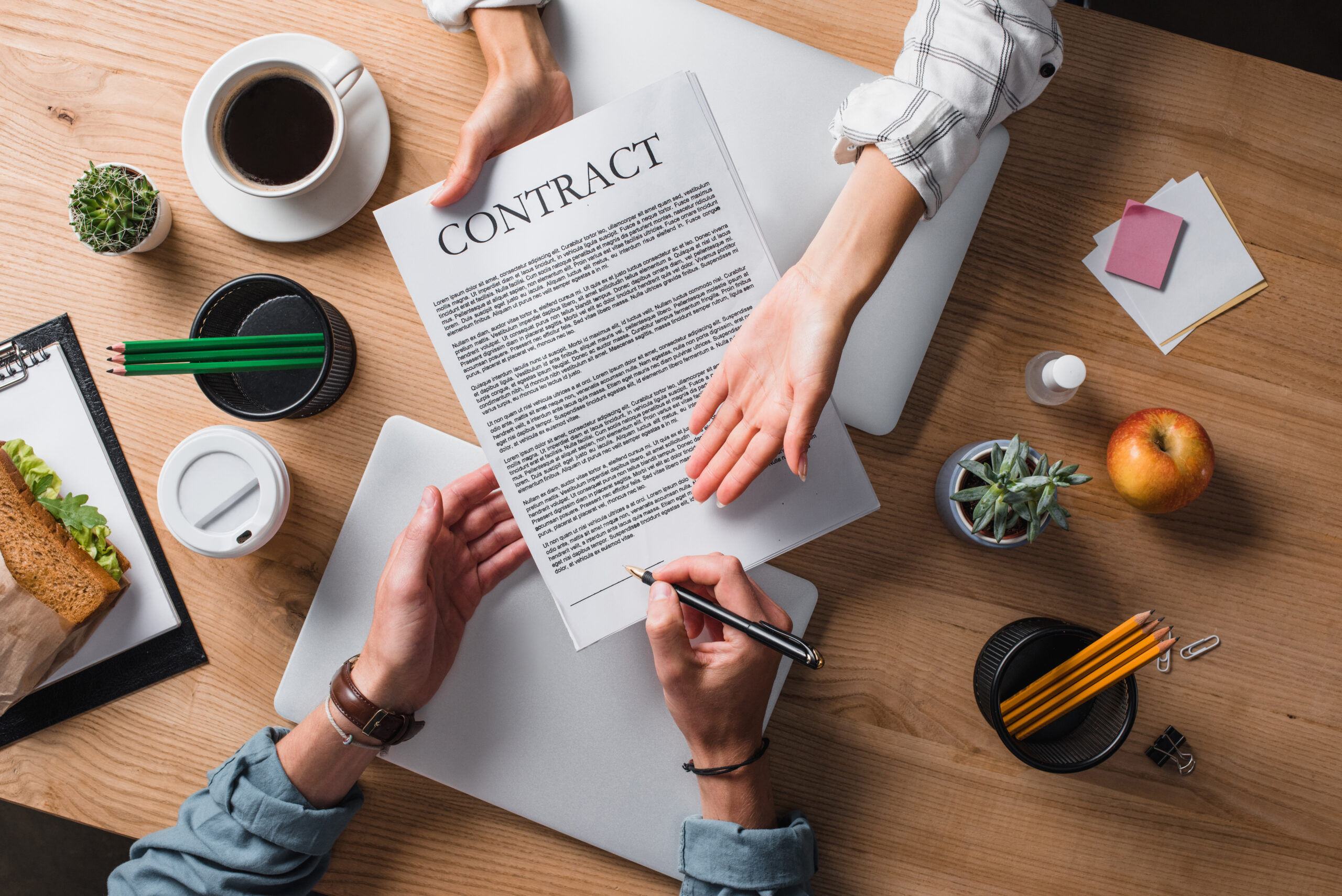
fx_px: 1865
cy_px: 448
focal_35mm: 50
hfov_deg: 39.6
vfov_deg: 27.0
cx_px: 671
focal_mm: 50
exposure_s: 1/125
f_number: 9
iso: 400
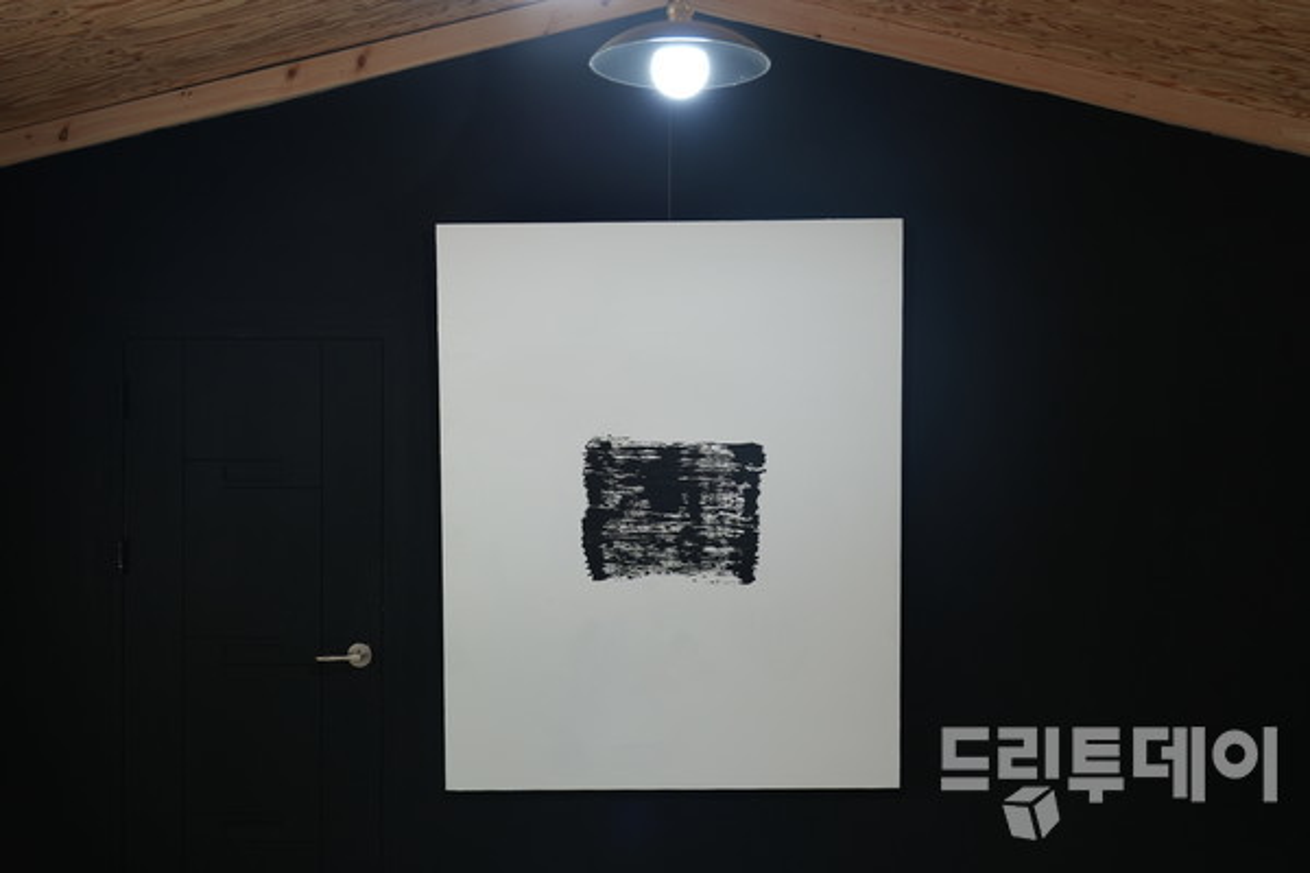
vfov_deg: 36.9
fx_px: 1310
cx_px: 655
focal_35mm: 36
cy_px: 436
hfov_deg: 53.1
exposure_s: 1/40
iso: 640
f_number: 4
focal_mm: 36
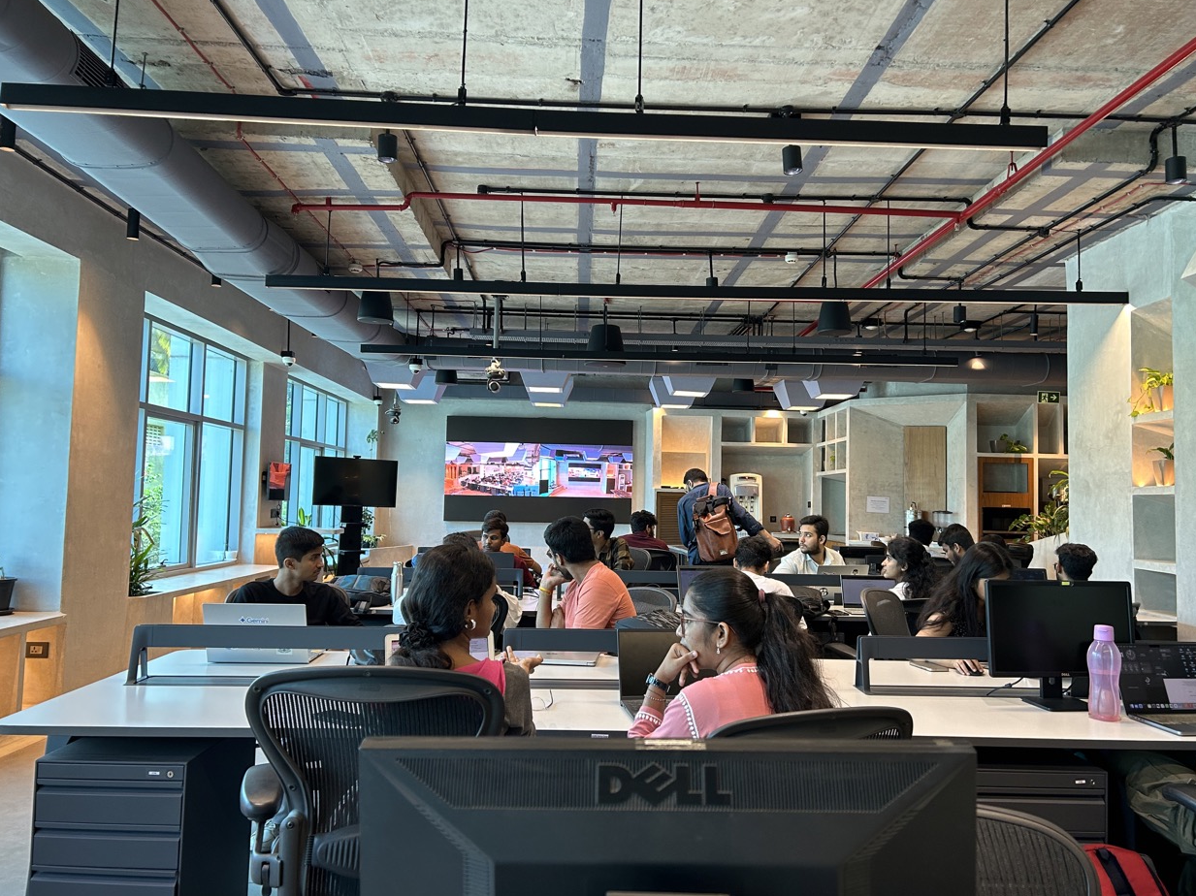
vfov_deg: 51.3
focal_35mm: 27
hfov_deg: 65.3
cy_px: 451
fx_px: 933
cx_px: 603
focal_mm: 5.7
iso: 100
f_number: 1.5
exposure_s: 1/100
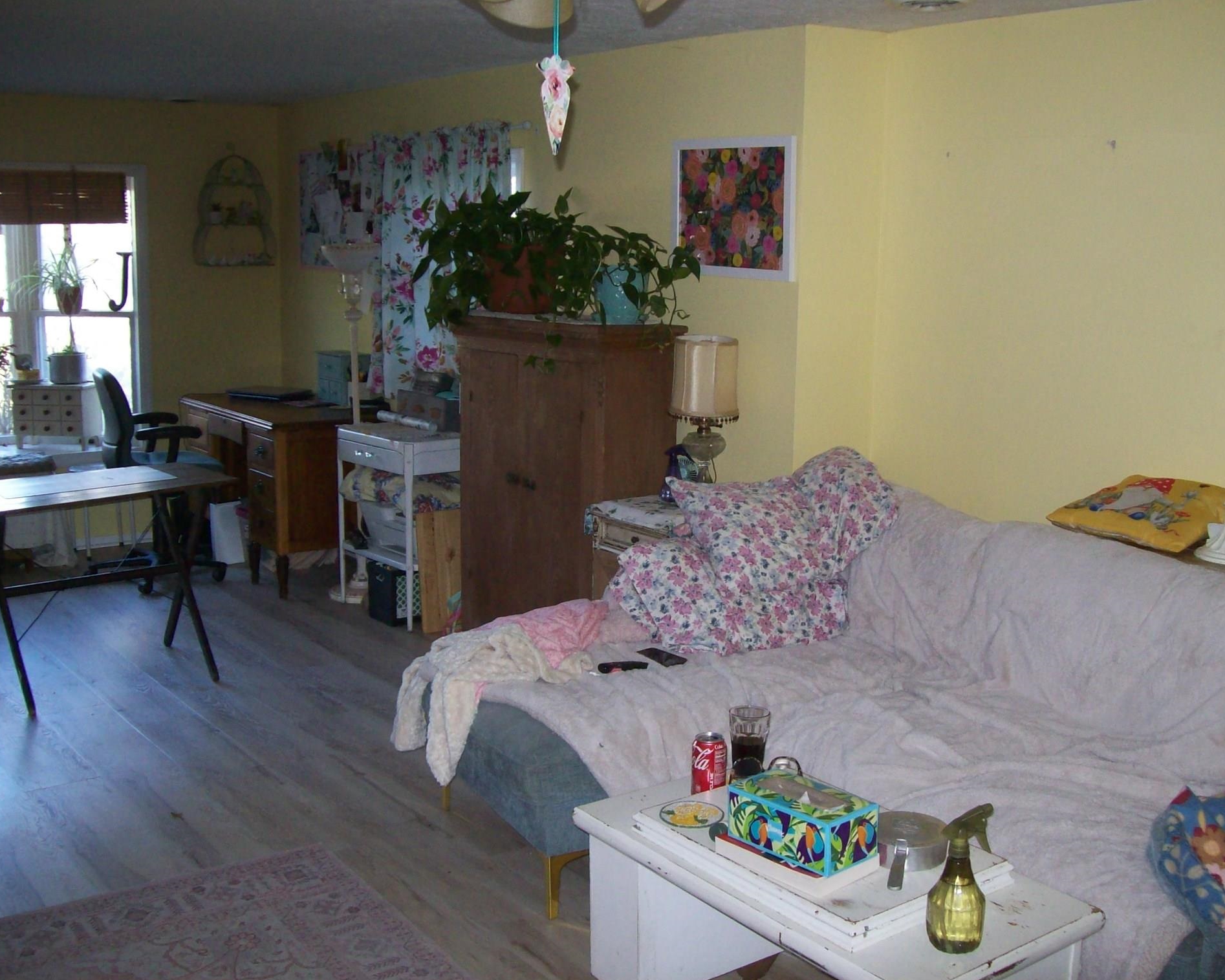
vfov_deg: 39.2
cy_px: 486
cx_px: 636
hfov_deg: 47.9
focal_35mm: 38
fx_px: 1378
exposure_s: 1/64
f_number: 2.7
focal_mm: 6
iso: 200
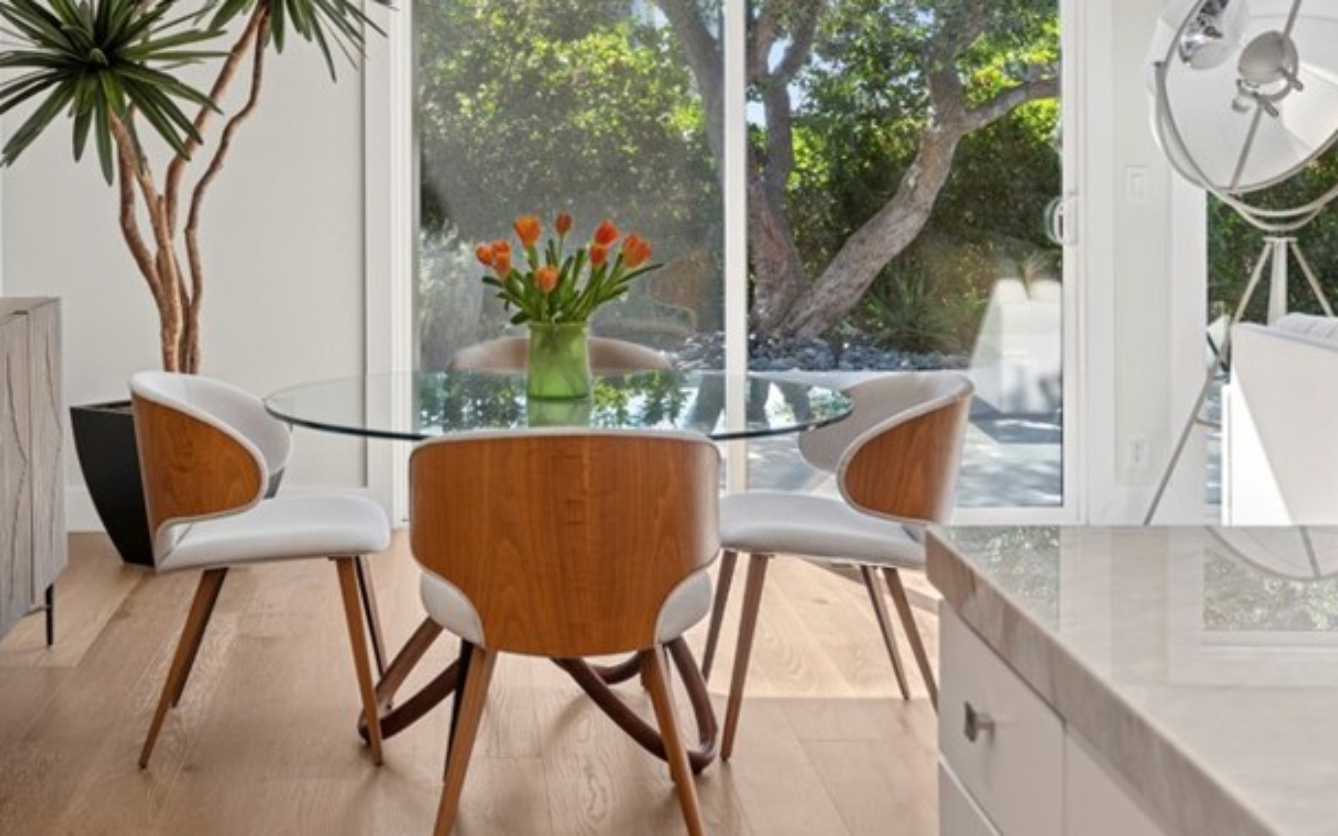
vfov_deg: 21.4
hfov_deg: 33.8
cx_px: 475
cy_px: 177
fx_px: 2188
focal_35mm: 60
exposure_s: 1/80
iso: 200
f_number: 8
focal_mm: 35
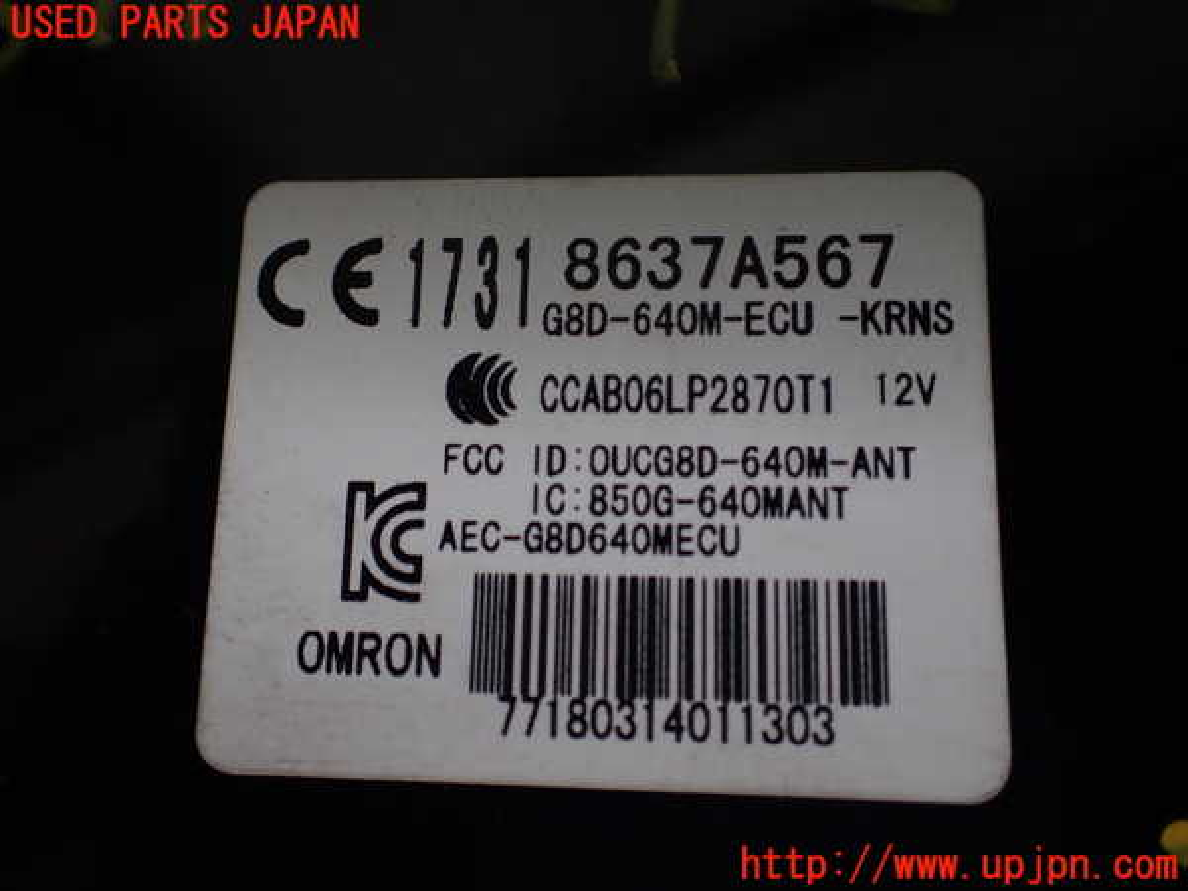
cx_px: 594
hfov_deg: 60.0
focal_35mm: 30
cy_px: 446
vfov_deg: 46.8
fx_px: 1030
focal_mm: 5.4
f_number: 2.3
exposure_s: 1/125
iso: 200
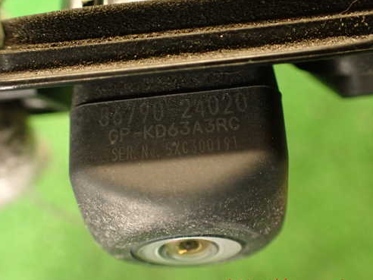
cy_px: 126
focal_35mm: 39
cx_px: 172
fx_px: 420
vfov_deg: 36.8
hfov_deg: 47.8
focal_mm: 5.79
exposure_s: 1/30
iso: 500
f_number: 2.4
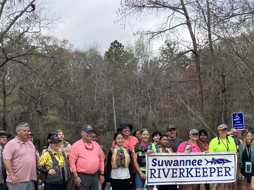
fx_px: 433
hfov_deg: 32.4
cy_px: 151
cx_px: 170
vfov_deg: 24.4
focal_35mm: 59
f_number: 1.8
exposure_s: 1/639
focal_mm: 3.99
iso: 32
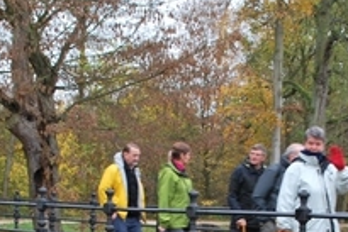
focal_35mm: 79
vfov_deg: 16.9
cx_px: 200
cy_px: 236
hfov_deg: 25.6
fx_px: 764
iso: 200
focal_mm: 18
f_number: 4
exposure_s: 1/60
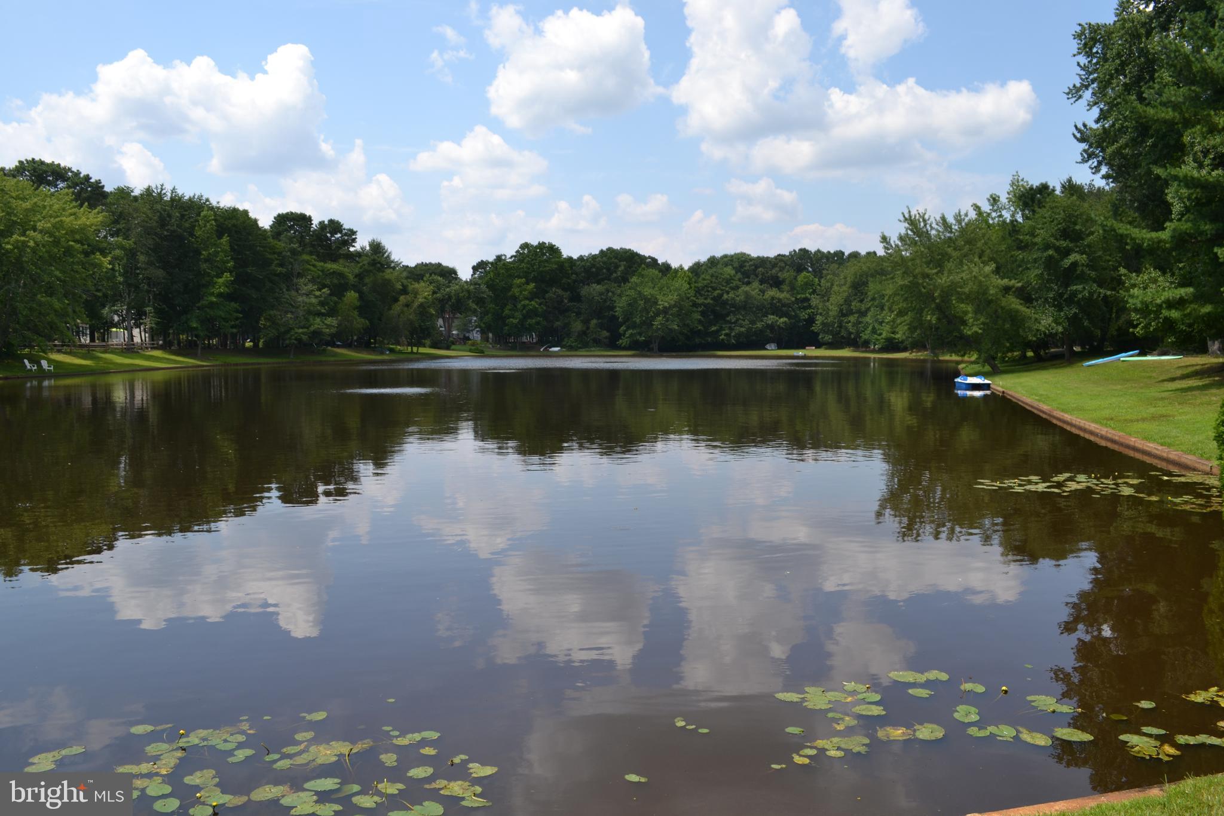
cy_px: 408
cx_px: 612
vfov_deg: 47.9
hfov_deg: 67.4
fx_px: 918
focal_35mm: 27
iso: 100
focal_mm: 18
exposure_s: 1/200
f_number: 7.1
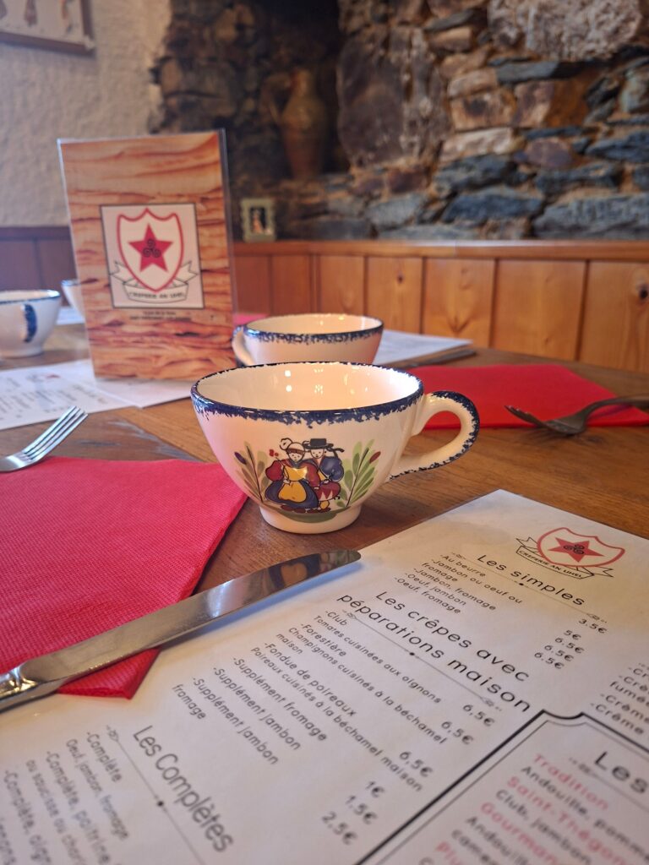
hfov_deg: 58.9
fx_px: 575
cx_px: 324
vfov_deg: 73.9
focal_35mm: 23
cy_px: 432
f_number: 1.8
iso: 320
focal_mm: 5.54
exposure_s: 1/33
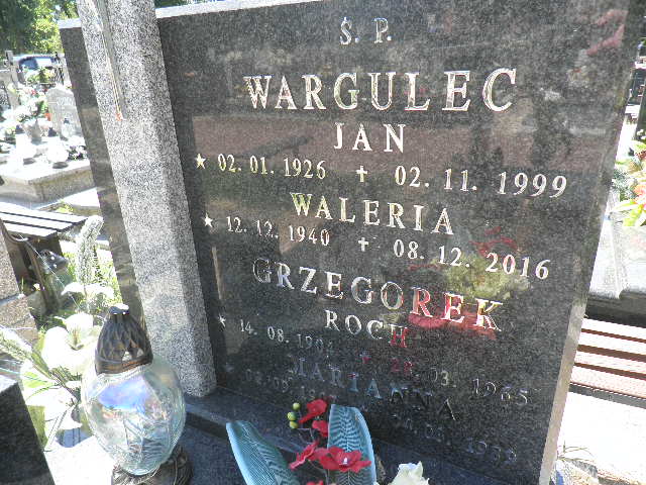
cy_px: 242
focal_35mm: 24
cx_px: 323
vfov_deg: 56.8
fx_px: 448
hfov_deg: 71.6
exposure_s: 1/125
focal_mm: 4.3
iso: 64
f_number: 3.3
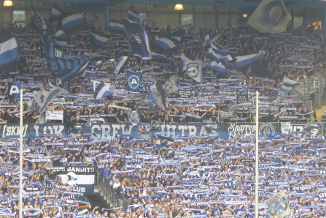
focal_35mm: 262
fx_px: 2372
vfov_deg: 5.2
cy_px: 97
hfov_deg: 7.9
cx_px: 163
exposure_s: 1/40
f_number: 5.6
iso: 400
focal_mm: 44.8
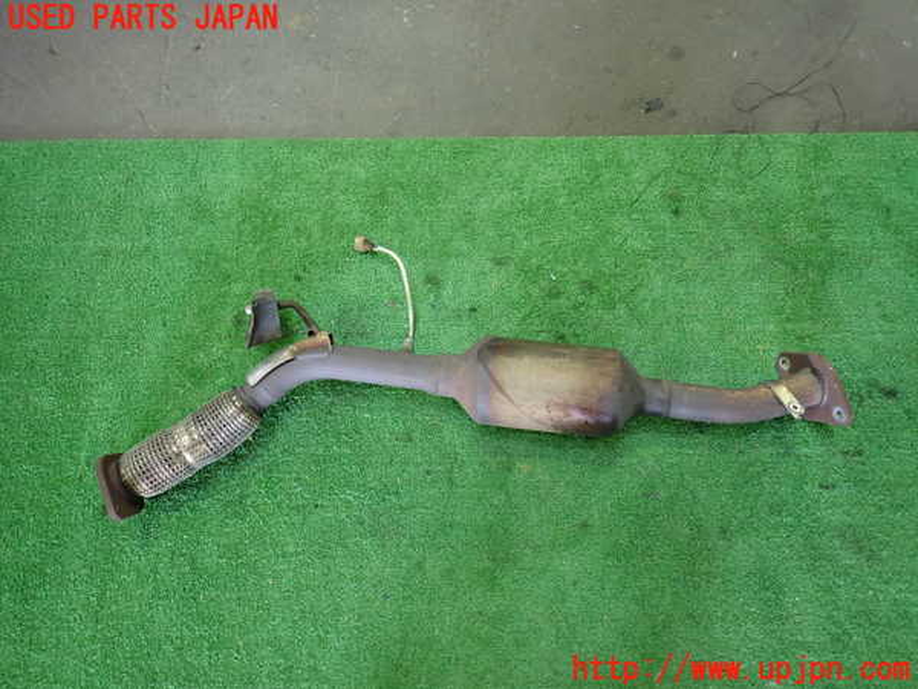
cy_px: 344
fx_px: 663
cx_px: 459
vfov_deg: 54.9
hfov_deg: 69.4
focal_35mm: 25
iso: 200
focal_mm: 4.5
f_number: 2
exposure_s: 1/30
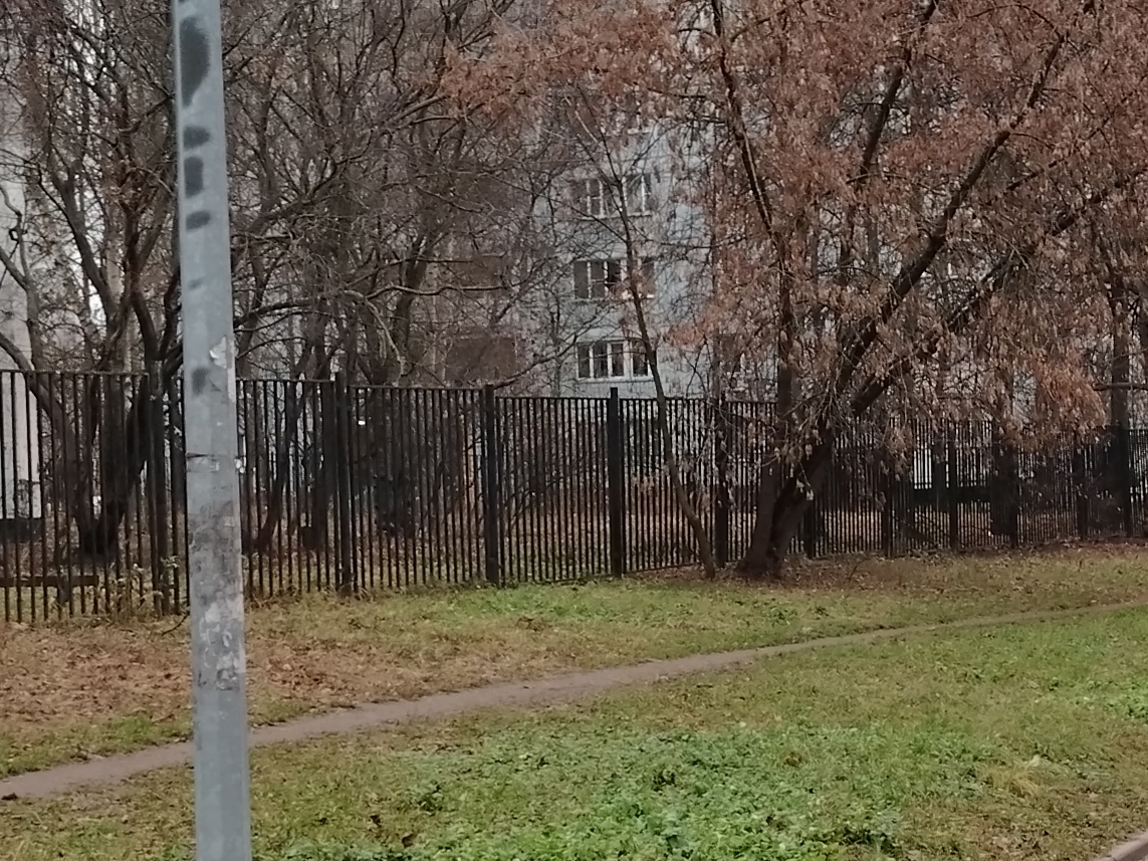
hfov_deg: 22.9
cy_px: 531
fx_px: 2785
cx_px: 936
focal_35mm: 84
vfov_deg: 17.5
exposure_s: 1/100
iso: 300
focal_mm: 5.25
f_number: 1.75
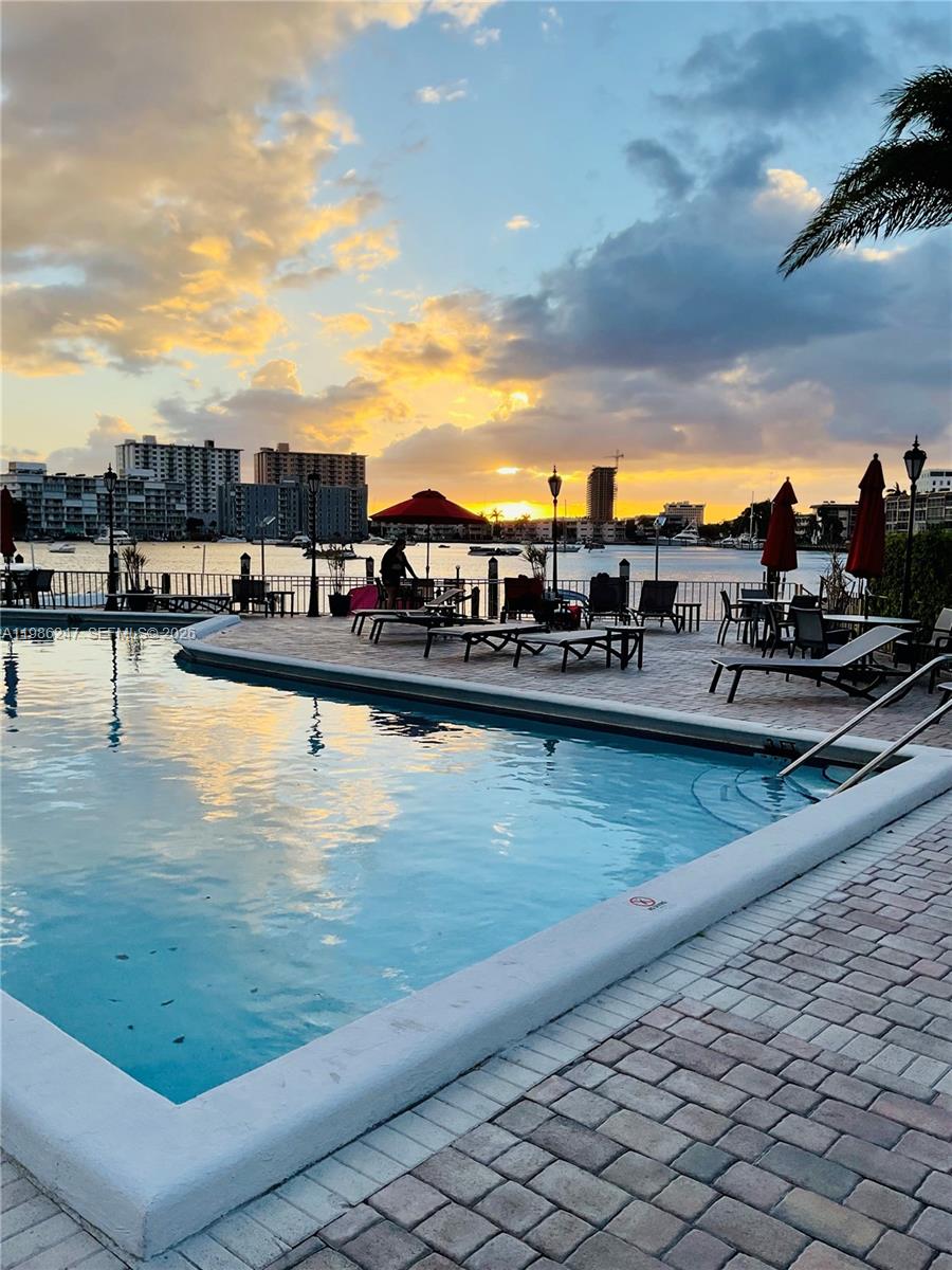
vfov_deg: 61.7
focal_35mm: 29
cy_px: 635
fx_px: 1063
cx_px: 476
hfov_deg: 48.2
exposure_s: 1/642
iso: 16
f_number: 1.8
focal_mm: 3
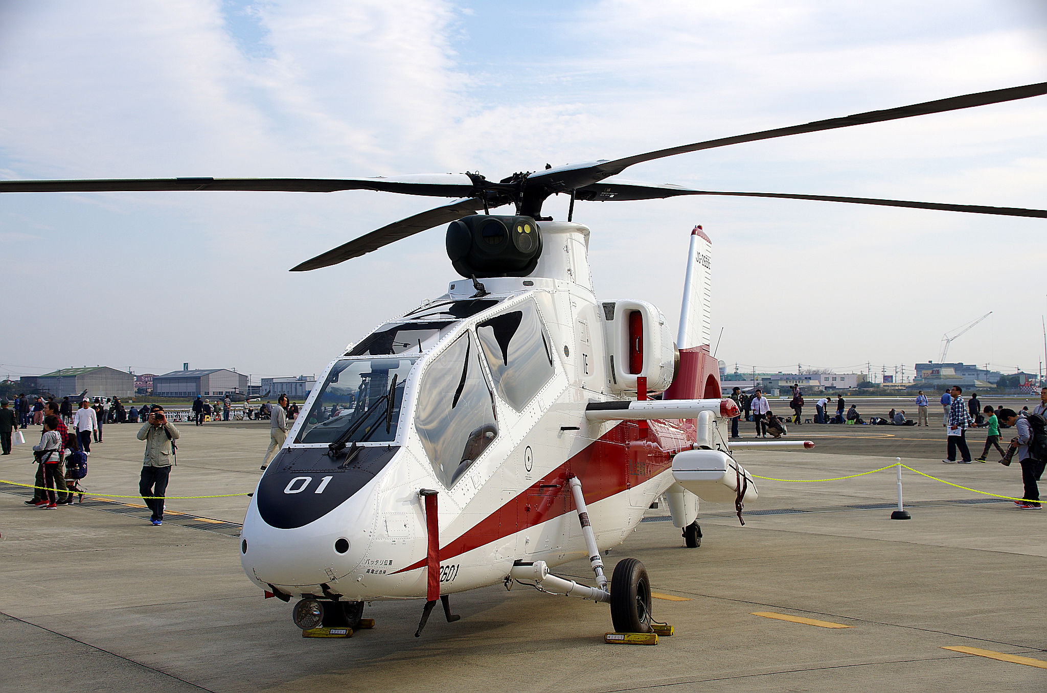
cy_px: 346
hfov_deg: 36.3
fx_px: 1596
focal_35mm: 55
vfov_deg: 24.5
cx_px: 524
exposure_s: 1/250
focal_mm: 37
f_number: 6.3
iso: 100
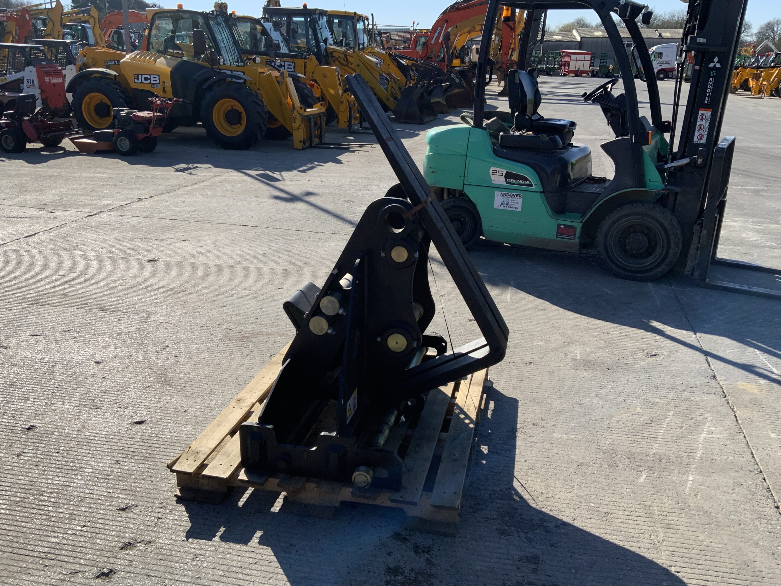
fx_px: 677
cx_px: 387
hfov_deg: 60.0
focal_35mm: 30
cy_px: 301
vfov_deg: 46.8
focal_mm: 3
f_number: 1.8
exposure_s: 1/1848
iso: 16
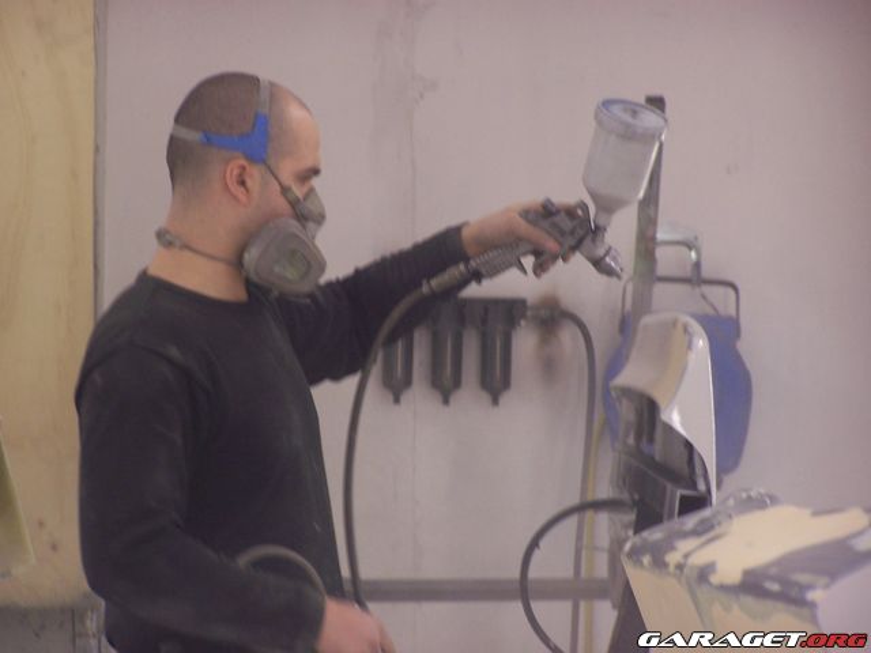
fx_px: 4756
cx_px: 436
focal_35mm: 189
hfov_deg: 10.5
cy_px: 326
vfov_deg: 7.9
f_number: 3.2
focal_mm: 31.3
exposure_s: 1/30
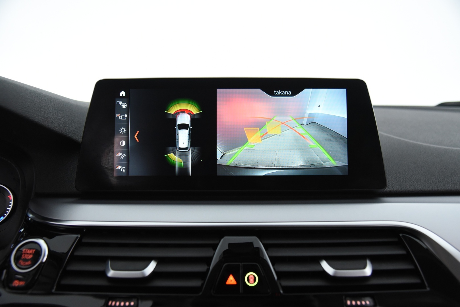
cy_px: 154
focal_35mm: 32
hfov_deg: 58.7
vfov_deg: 41.1
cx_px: 230
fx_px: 409
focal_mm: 32
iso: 4000
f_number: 4
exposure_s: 1/50
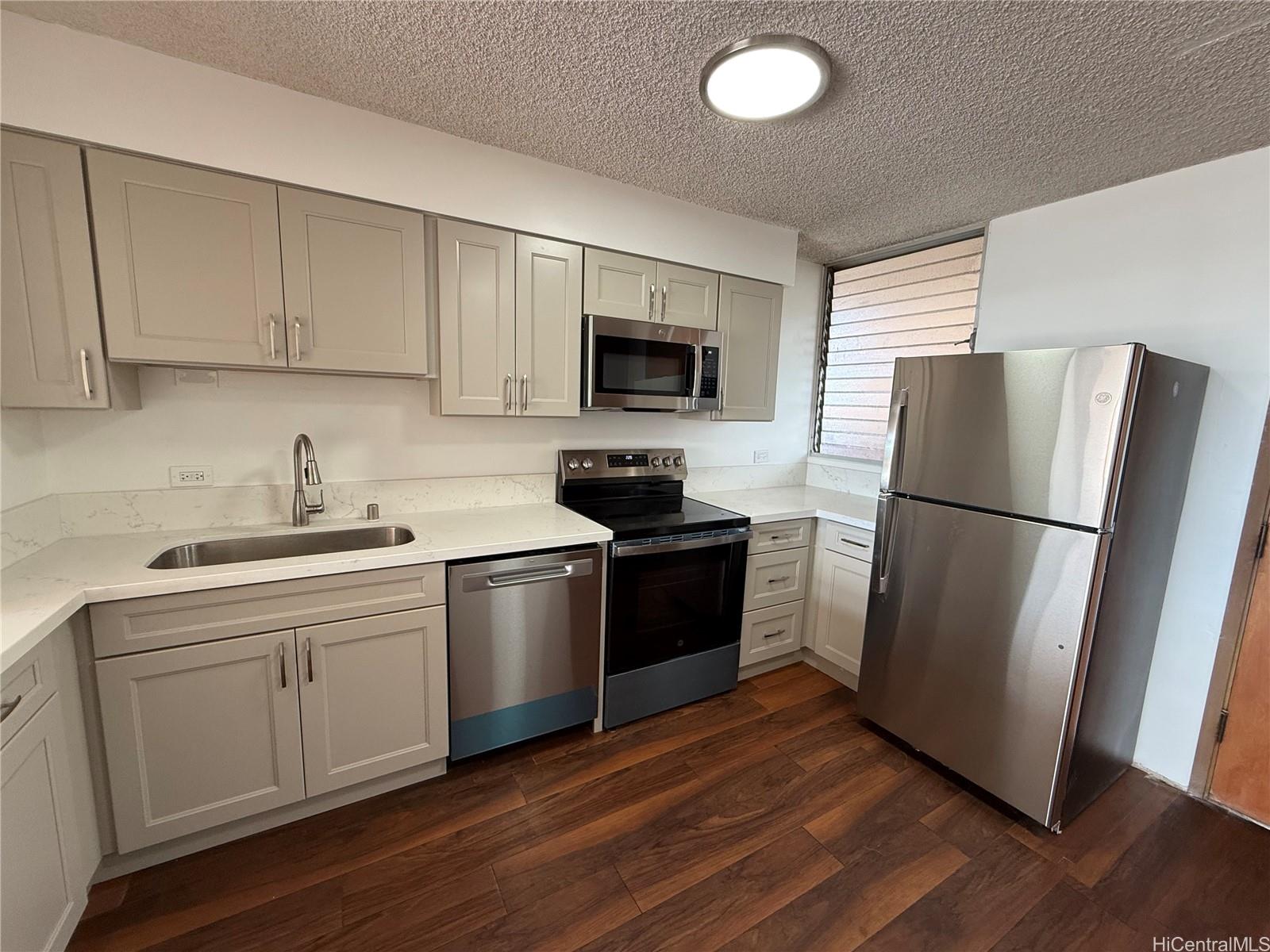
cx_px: 635
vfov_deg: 85.7
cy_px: 476
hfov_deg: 102.1
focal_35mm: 14
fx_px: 514
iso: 160
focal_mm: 2.22
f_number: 2.2
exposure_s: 1/120
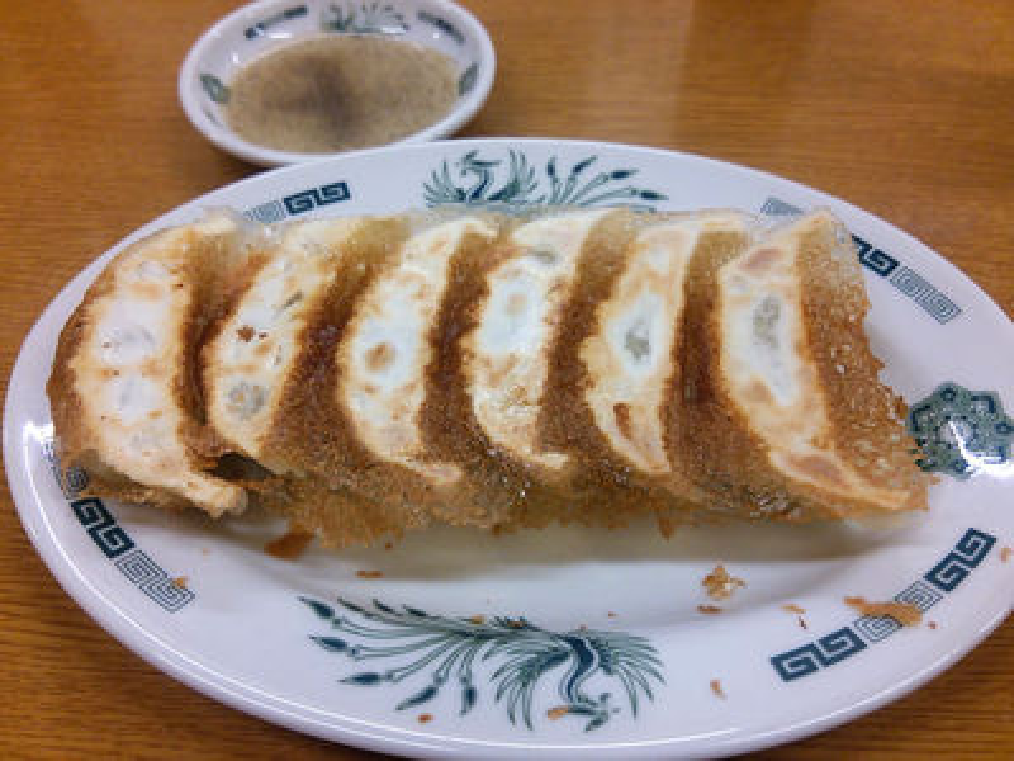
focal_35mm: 30
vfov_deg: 46.8
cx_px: 507
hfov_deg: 60.0
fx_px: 879
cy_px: 380
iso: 50
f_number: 1.94
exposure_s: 1/59
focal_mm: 4.06
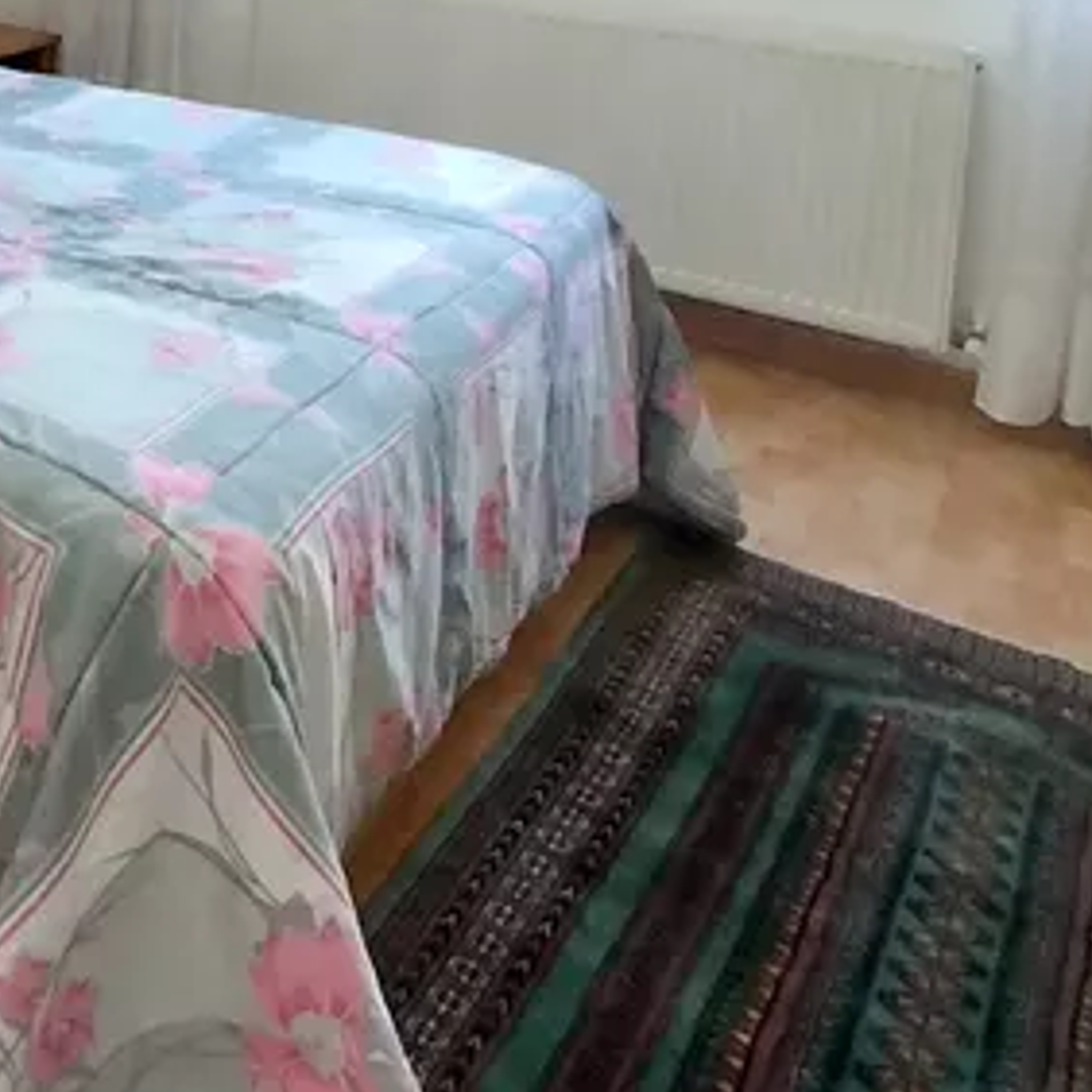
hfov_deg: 37.7
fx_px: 1356
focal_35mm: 38
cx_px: -68
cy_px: -120
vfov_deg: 36.7
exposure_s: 1/50
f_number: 2.2
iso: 160
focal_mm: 1.3
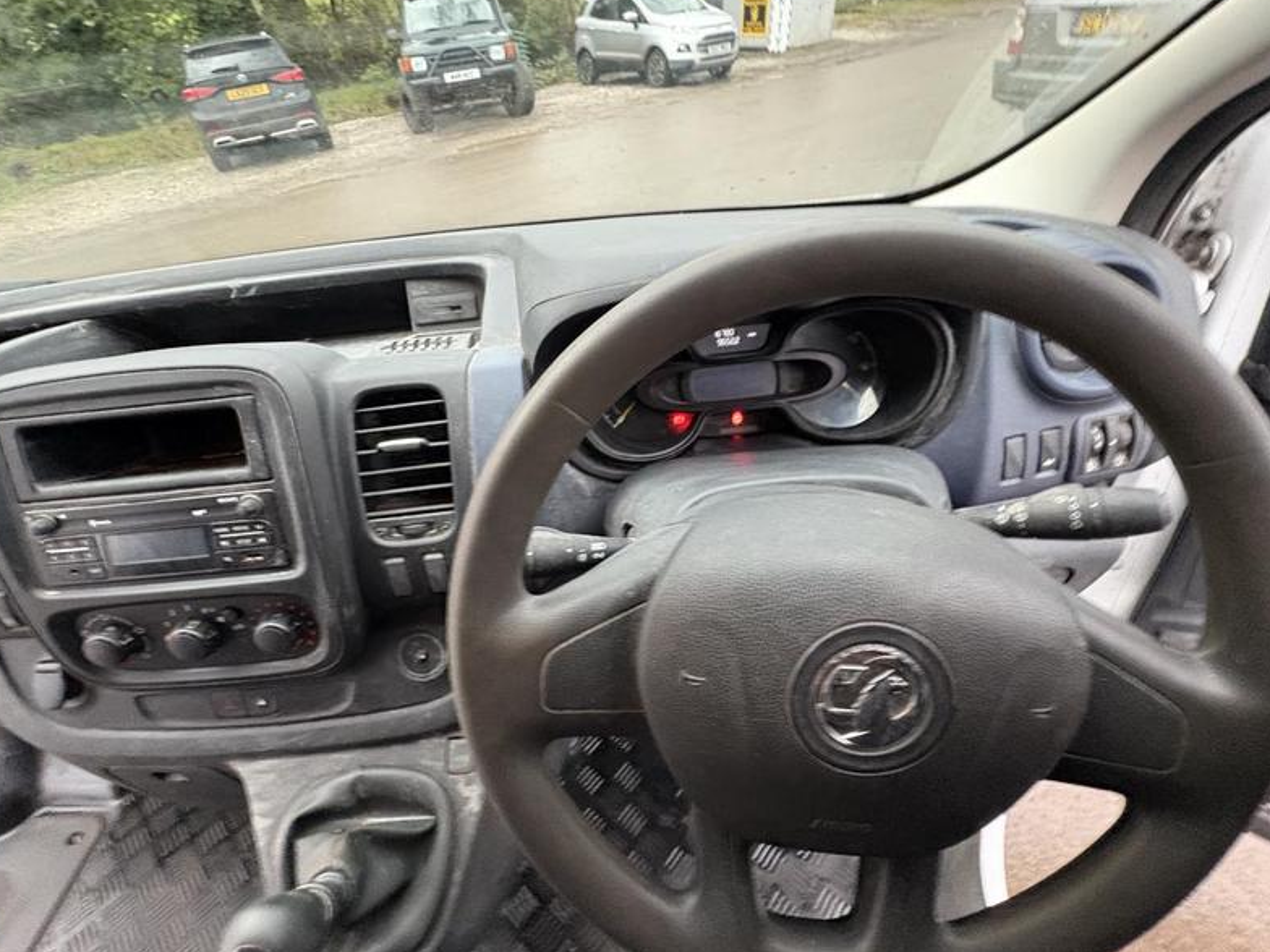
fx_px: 587
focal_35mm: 16
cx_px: 601
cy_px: 468
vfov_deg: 78.1
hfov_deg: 94.4
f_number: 2.2
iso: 800
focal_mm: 2.22
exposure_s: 1/60
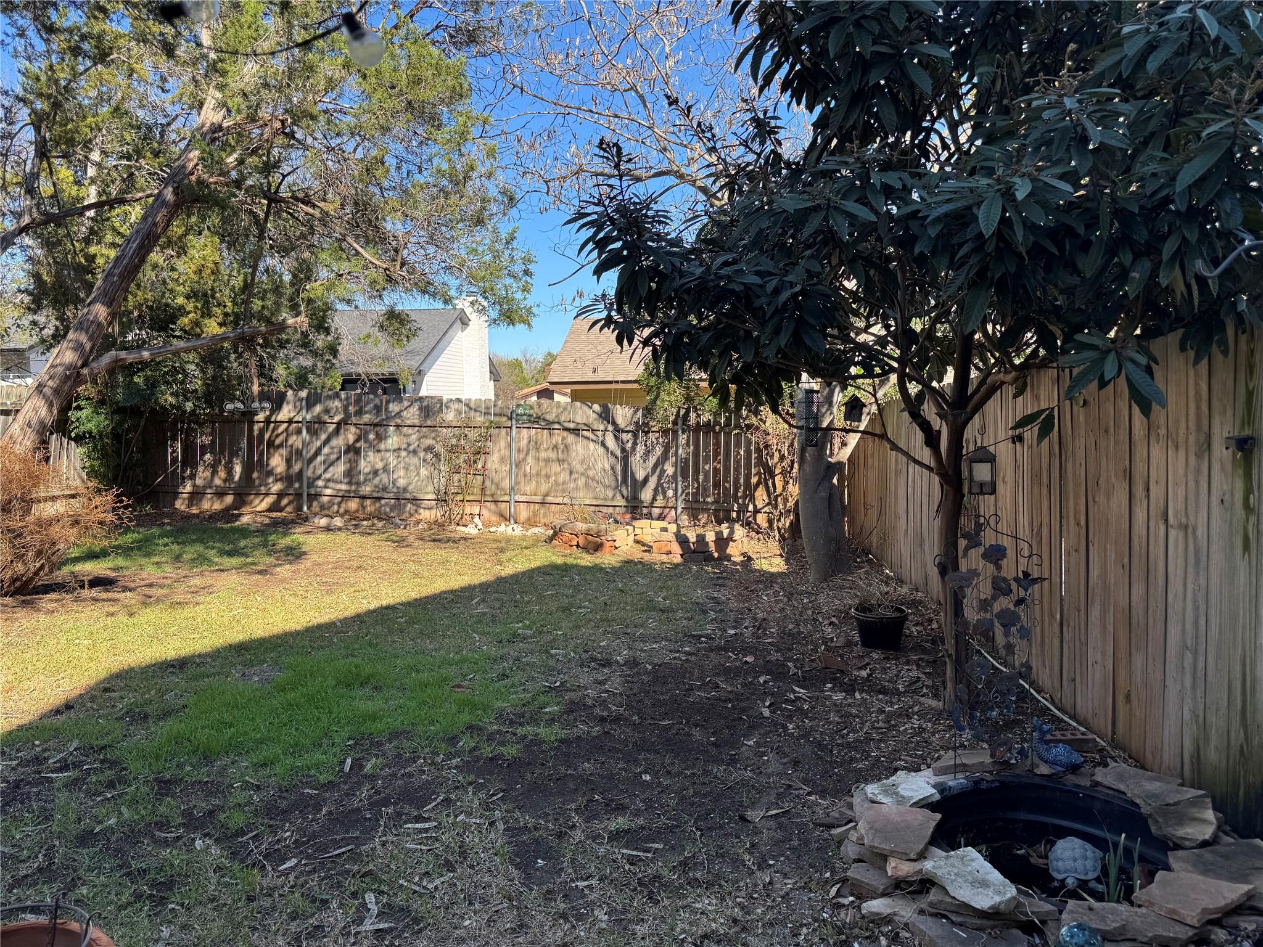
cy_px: 474
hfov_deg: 71.6
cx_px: 632
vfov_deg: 56.8
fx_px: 876
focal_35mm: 24
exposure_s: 1/925
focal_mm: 6.76
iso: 80
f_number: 1.78
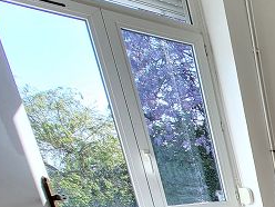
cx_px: 432
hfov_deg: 27.1
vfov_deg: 28.1
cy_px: 273
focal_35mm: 42
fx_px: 334
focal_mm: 1.74
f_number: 2.2
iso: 40
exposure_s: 1/50
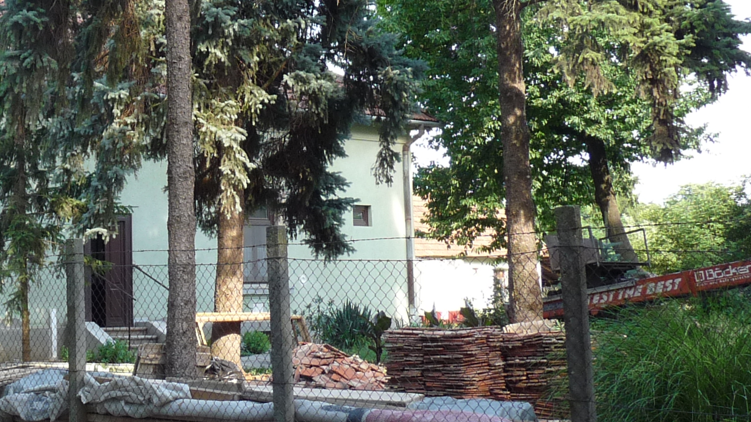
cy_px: 117
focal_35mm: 71
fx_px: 1414
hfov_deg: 28.6
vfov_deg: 16.9
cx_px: 80
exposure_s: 1/100
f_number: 2.8
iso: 100
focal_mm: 4.8
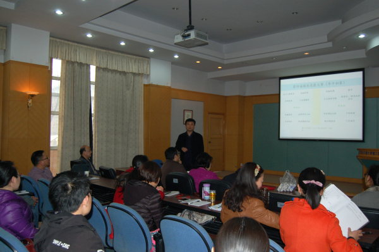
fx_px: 315
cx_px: 190
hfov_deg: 62.0
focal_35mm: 30
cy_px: 126
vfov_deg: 43.5
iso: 400
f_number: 3.8
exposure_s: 1/60
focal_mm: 20
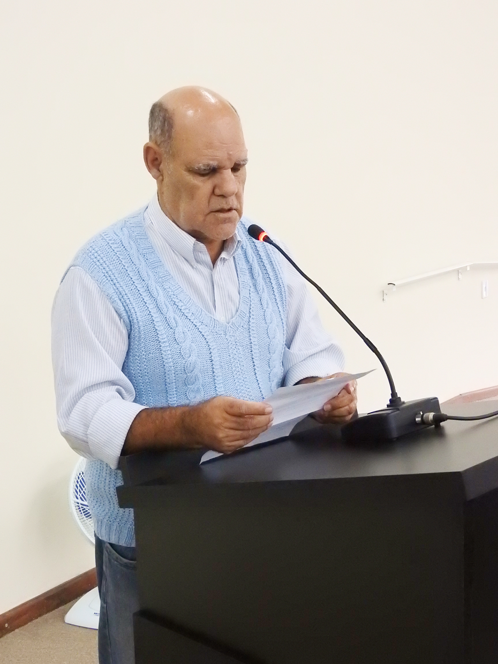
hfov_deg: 26.6
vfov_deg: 34.9
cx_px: 249
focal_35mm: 55
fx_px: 1055
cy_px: 332
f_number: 4
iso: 1600
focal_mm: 9.9
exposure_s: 1/40
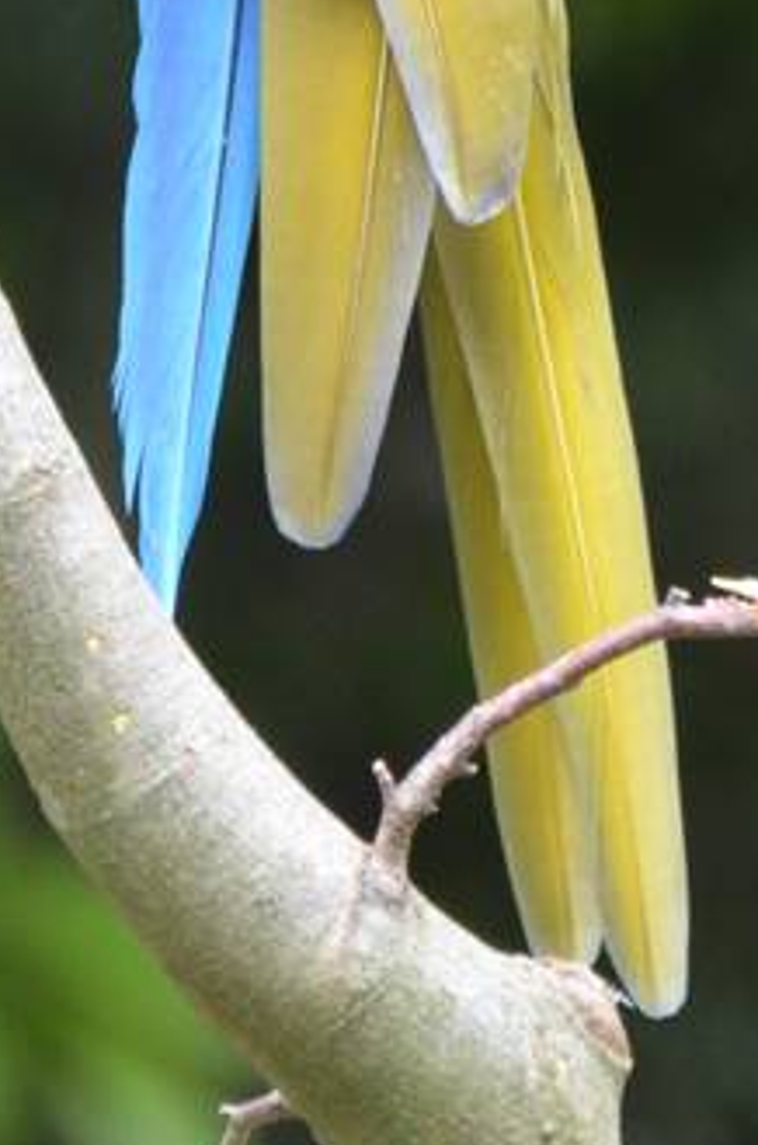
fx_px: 45080
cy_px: -724
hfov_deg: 1.0
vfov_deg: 1.5
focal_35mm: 1421
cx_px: 257
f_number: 5.3
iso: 800
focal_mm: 195
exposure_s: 1/125
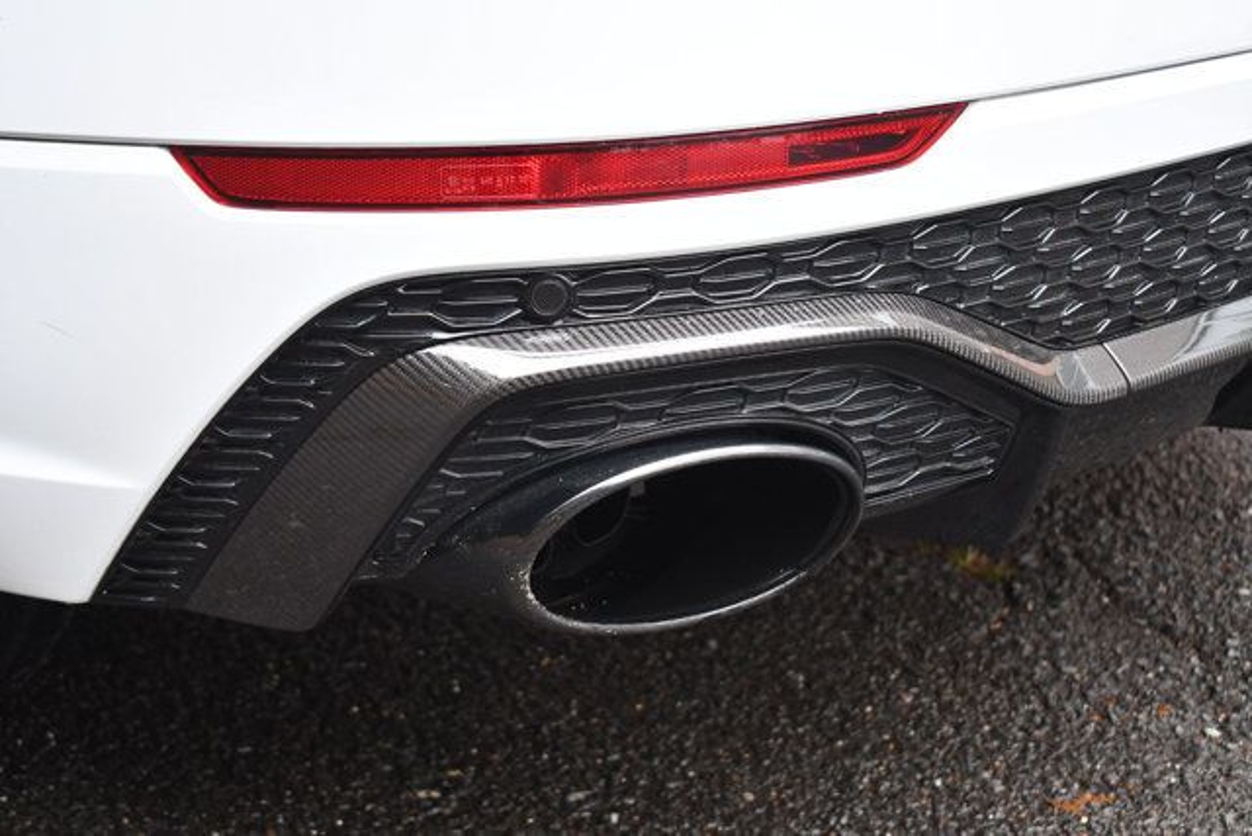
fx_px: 2087
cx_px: 626
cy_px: 418
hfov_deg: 33.4
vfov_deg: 22.6
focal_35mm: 60
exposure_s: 1/125
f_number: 5
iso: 800
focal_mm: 40
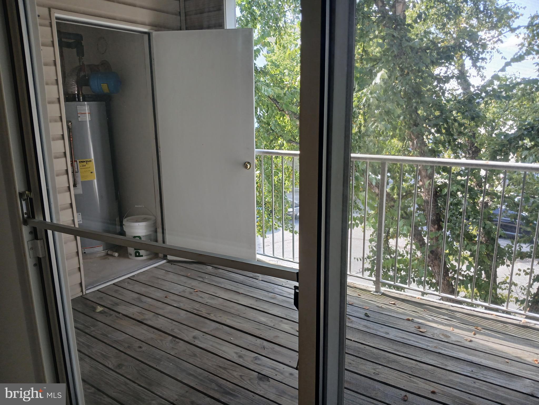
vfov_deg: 53.1
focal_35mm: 26
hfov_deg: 67.3
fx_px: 405
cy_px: 202
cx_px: 270
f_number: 1.8
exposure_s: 1/60
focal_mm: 3.98
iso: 64
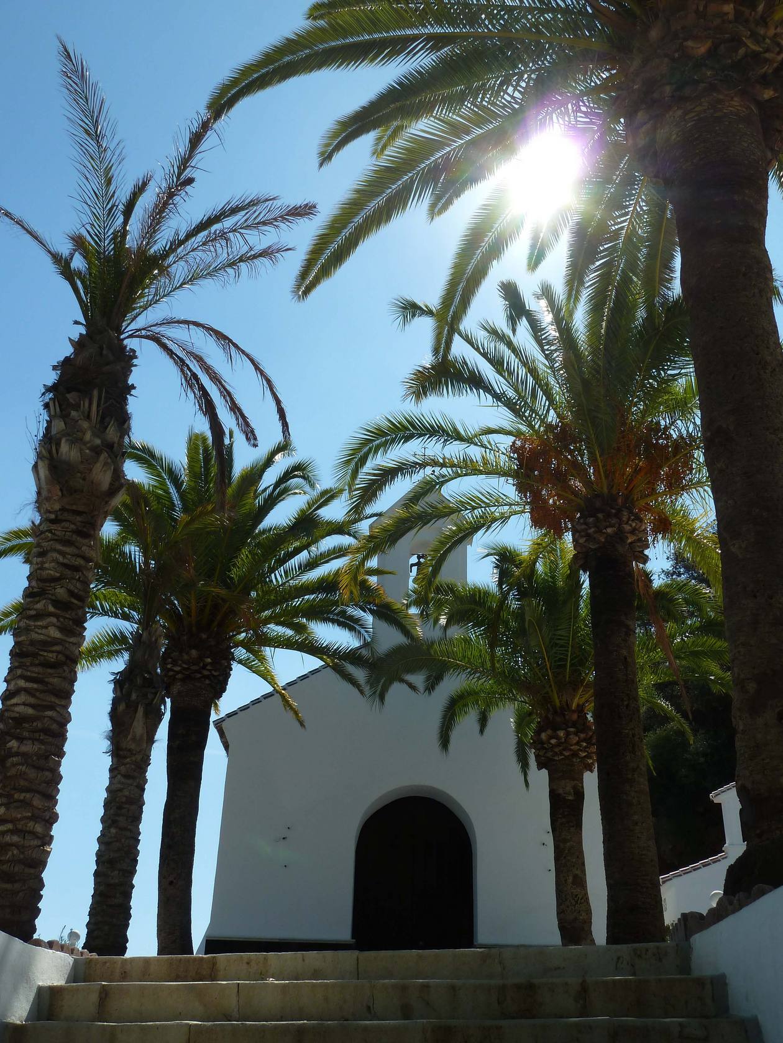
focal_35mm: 35
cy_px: 522
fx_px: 1056
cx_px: 392
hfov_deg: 40.7
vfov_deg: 52.6
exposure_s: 1/500
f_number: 5.6
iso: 80
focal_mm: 5.7
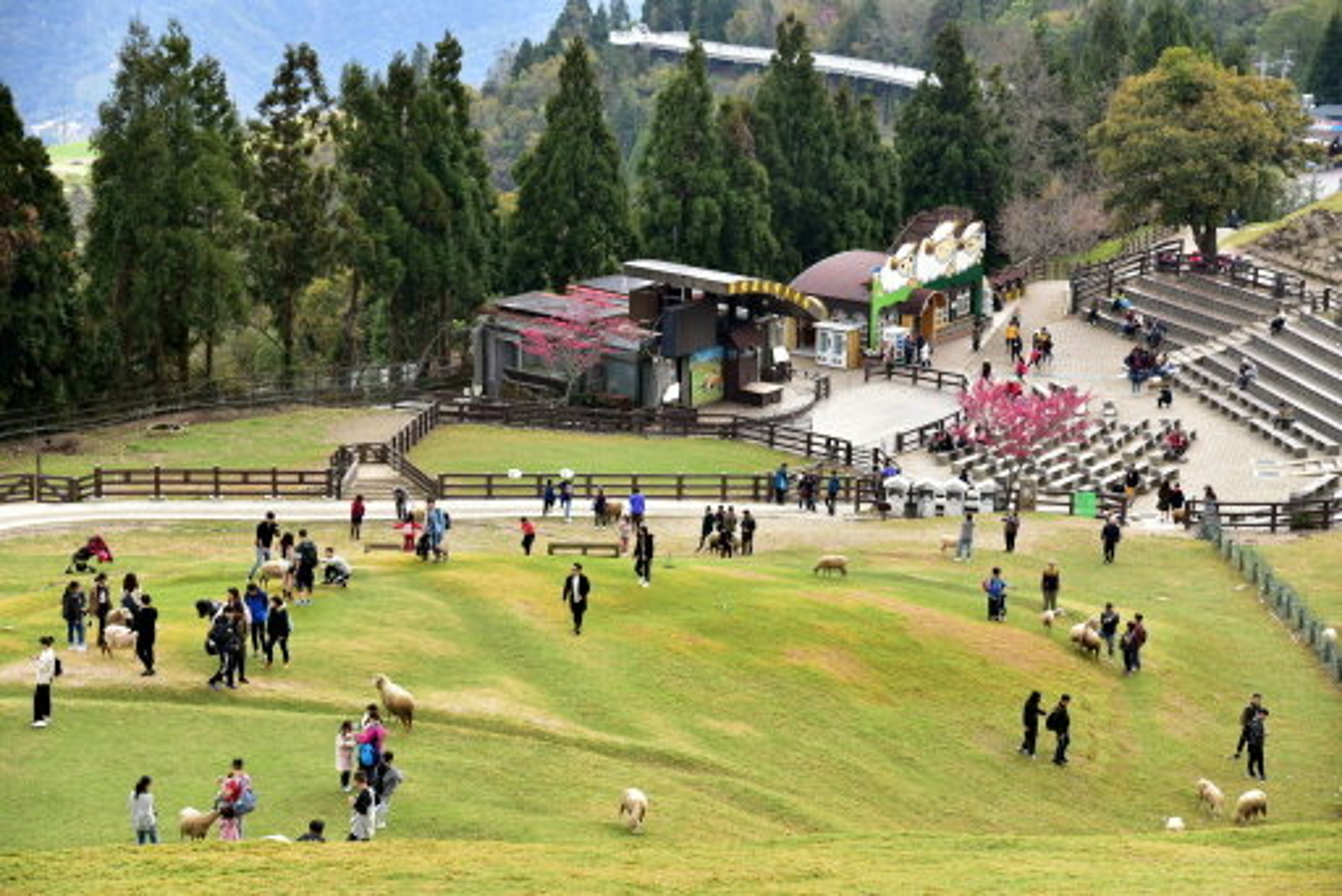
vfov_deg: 16.7
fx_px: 3058
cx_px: 671
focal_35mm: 82
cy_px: 448
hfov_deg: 24.7
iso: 200
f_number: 6.3
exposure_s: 1/125
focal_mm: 82
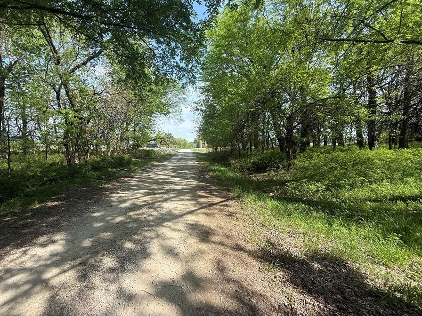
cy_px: 158
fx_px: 195
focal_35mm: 16
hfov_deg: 94.3
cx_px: 192
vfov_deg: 78.1
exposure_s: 1/686
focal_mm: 2.22
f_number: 2.2
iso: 50
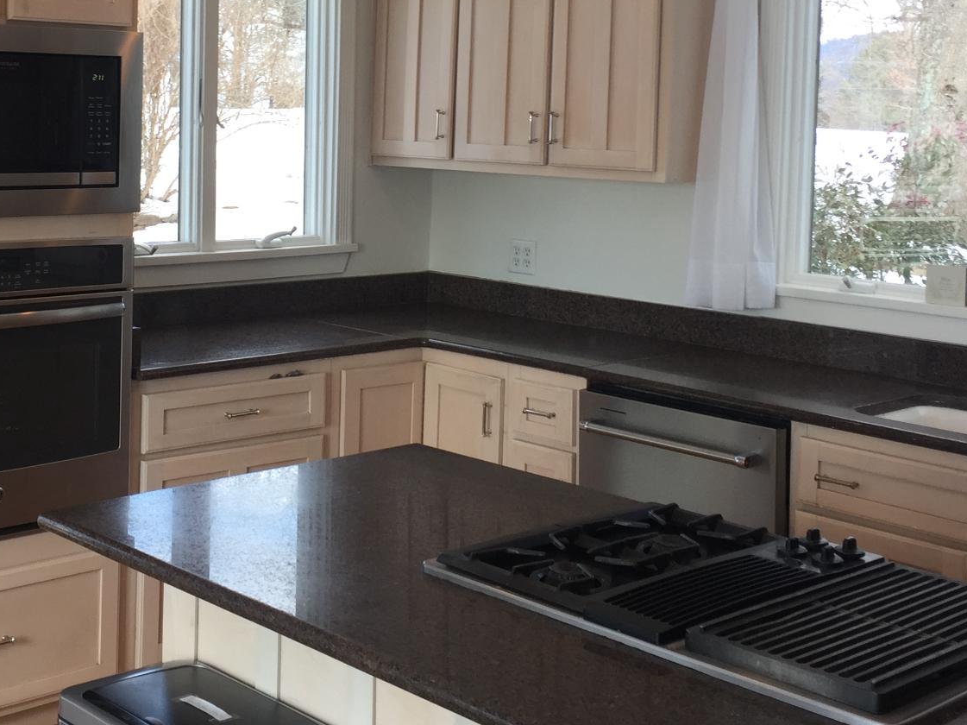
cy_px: 145
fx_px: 1480
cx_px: 348
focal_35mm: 53
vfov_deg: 27.0
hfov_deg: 35.9
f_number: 2.2
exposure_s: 1/120
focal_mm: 4.15
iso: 32
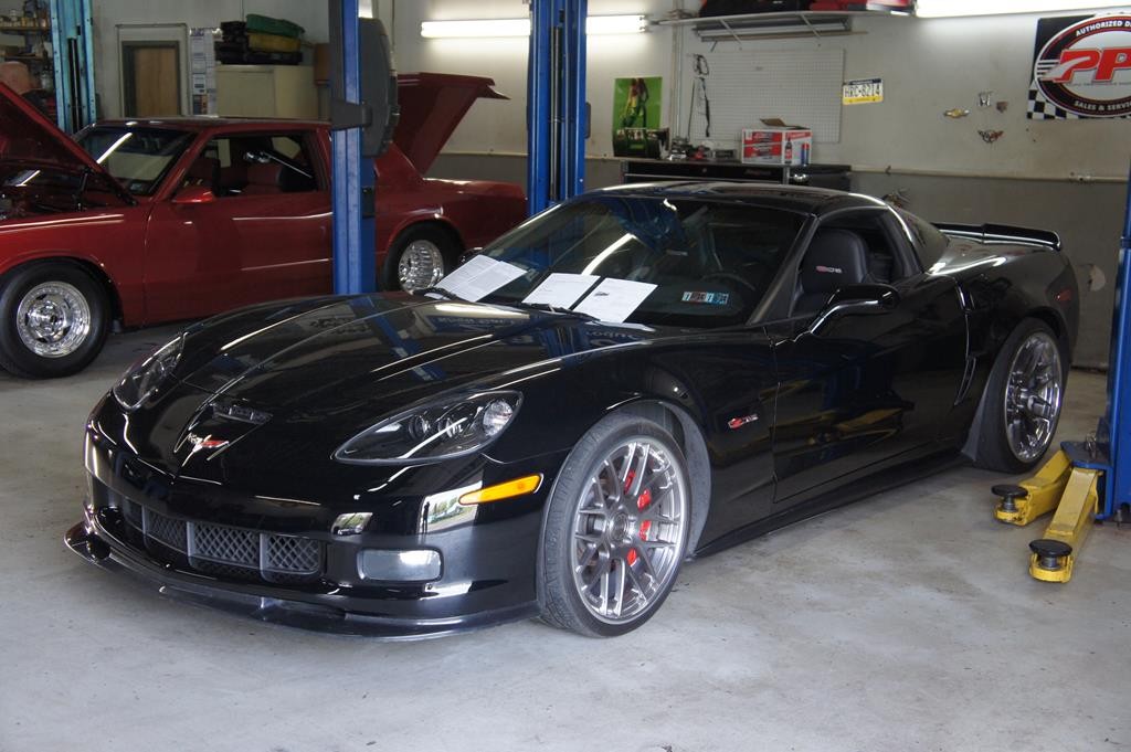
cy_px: 376
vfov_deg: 29.8
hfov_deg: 43.6
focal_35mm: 45
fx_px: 1413
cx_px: 566
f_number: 4.5
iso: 800
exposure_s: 1/125
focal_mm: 30
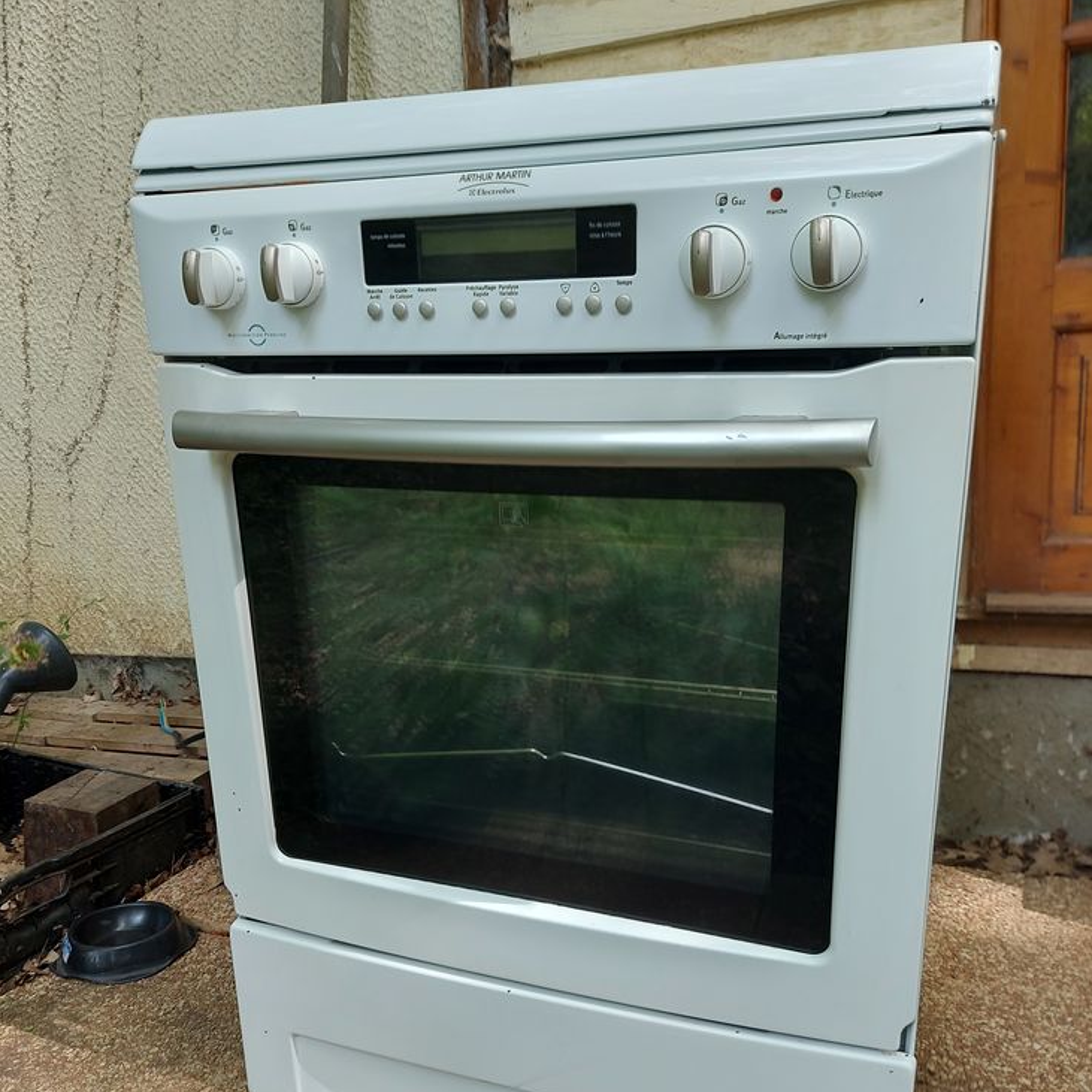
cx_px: 533
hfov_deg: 55.6
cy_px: 626
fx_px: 1035
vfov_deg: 55.4
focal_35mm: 29
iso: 32
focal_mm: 5.23
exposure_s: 1/50
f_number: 1.8
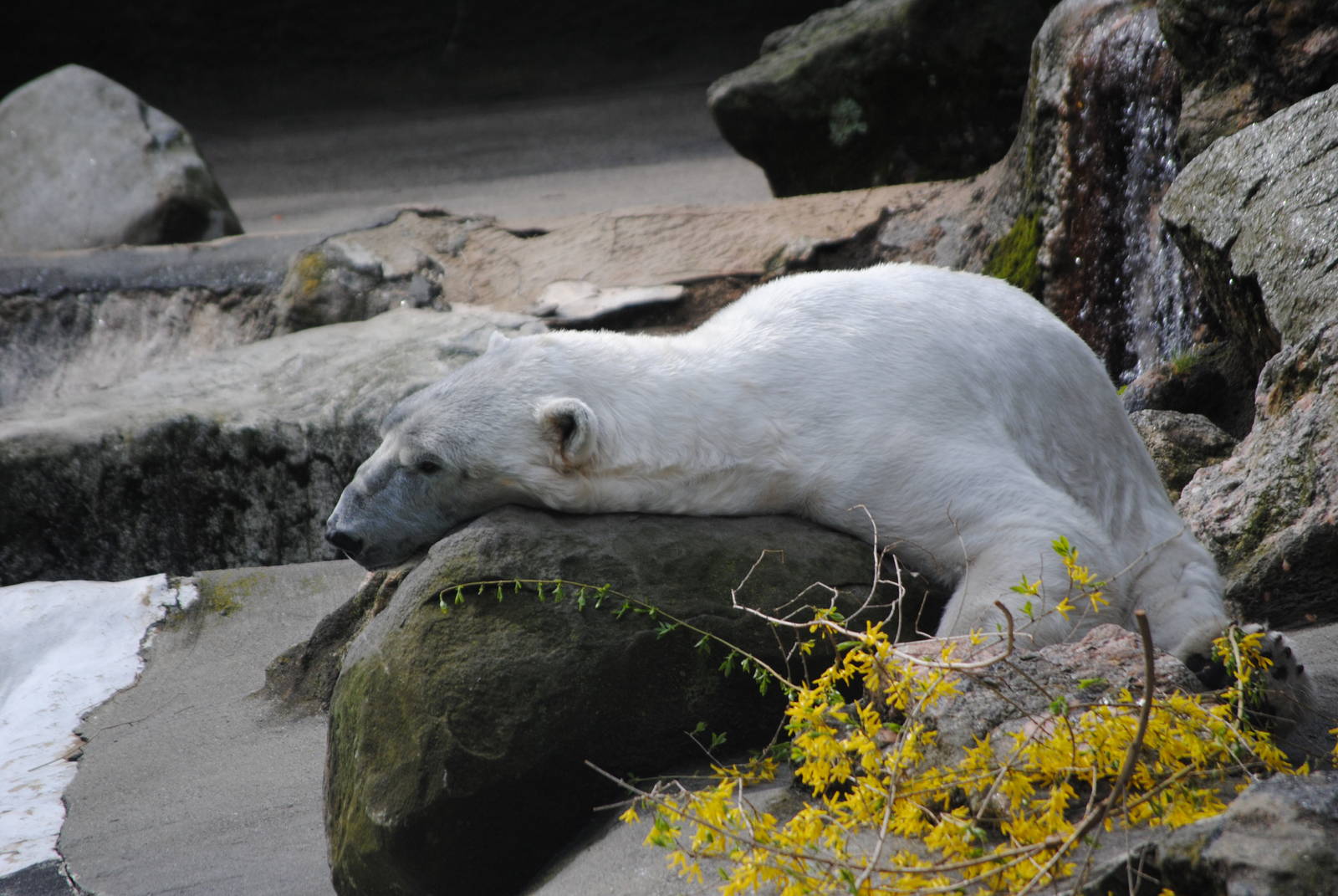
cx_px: 669
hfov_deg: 6.9
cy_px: 448
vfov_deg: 4.6
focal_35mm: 300
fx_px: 11163
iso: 220
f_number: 5.6
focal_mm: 200
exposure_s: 1/500
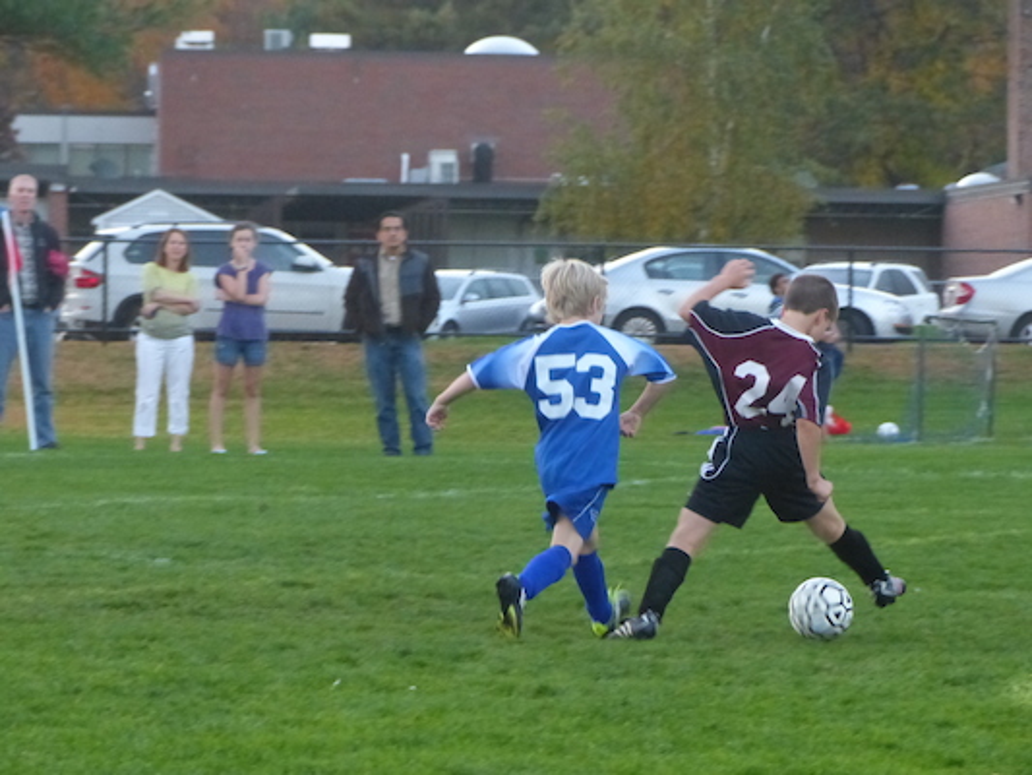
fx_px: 6471
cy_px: 388
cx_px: 516
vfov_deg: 6.8
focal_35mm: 217
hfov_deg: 9.1
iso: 800
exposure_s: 1/80
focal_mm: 39.1
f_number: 2.8
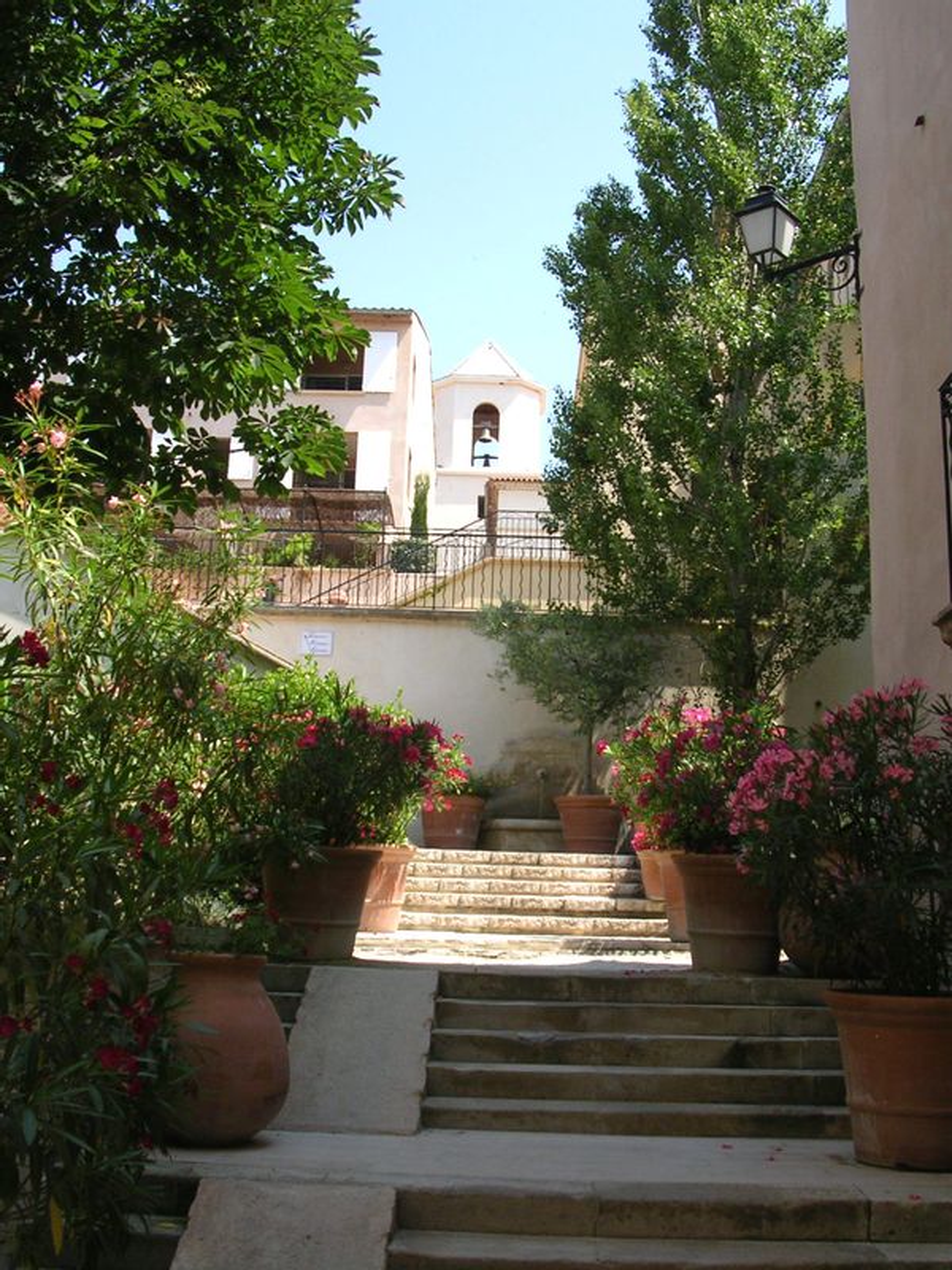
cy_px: 635
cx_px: 476
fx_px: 1393
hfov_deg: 37.7
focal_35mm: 38
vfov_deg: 49.0
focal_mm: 5.8
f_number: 5.6
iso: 50
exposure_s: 1/173
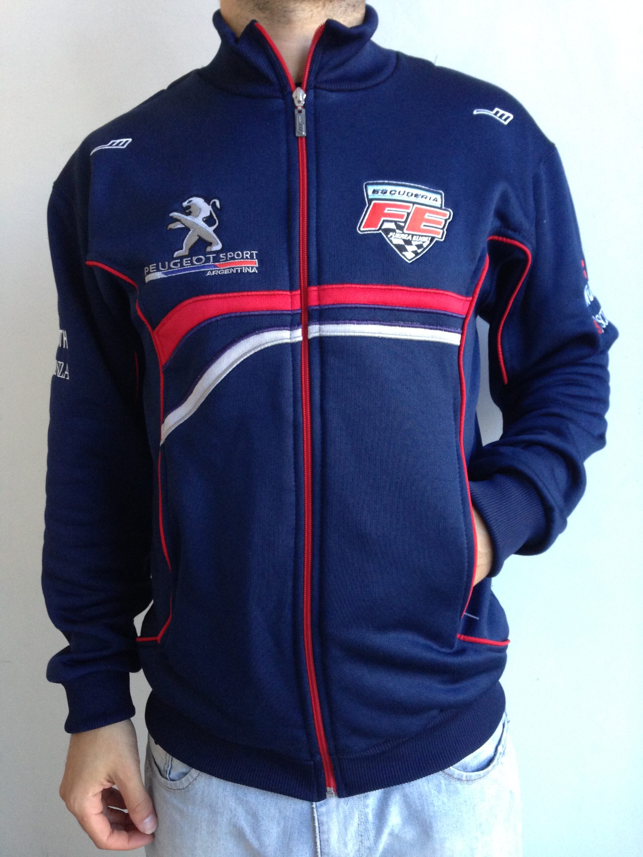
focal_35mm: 33
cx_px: 322
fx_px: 817
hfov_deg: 42.9
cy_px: 428
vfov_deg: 55.4
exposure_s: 1/20
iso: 160
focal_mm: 4.12
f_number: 2.4
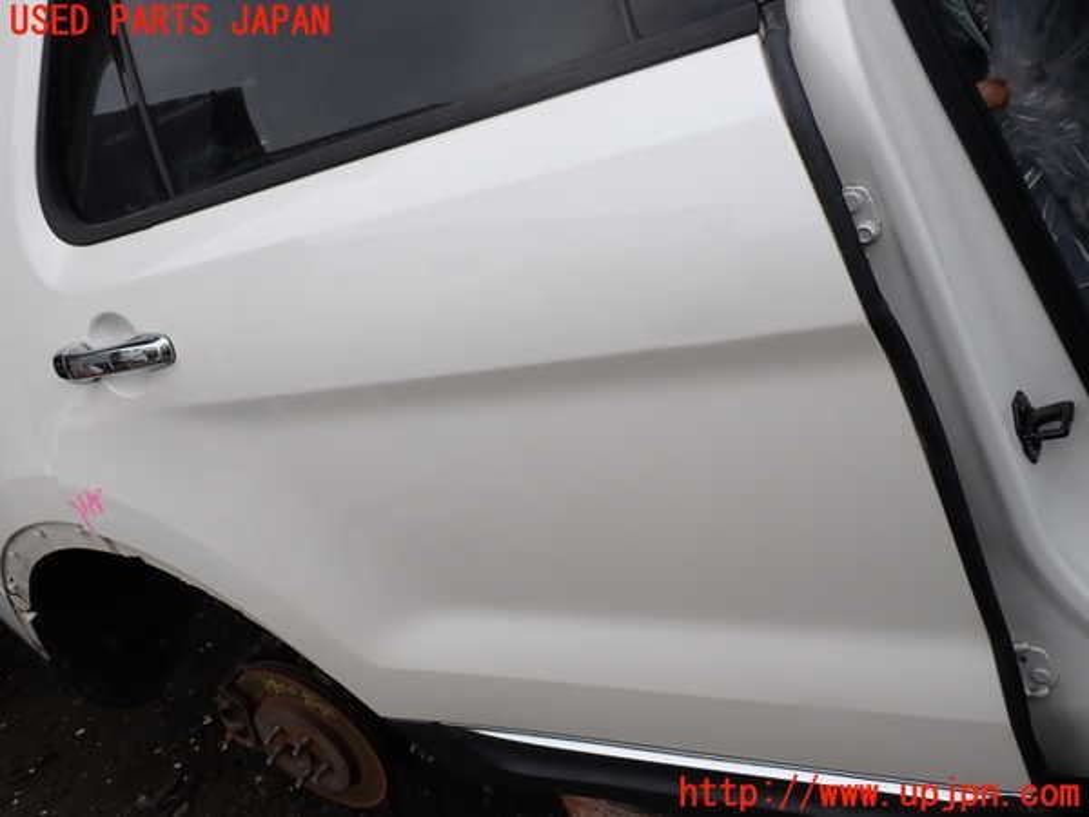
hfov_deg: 60.0
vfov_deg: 46.8
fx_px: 944
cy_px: 408
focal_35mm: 30
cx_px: 544
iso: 100
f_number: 3.2
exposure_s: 1/500
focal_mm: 5.4
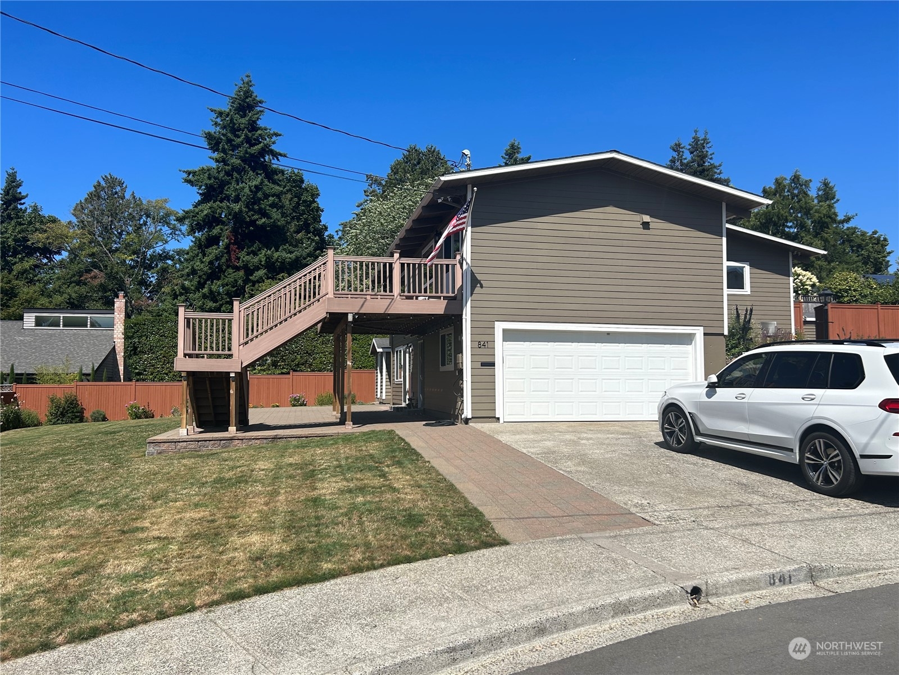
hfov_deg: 67.3
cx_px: 450
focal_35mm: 26
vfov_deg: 53.1
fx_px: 675
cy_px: 338
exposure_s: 1/5076
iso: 50
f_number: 1.5
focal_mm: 5.7
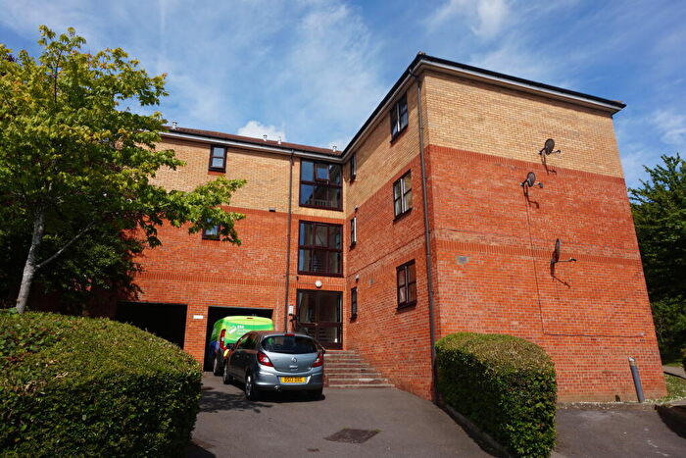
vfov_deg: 53.2
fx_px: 457
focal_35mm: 24
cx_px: 343
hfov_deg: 73.7
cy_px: 229
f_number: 14
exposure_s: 1/100
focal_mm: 16
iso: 100
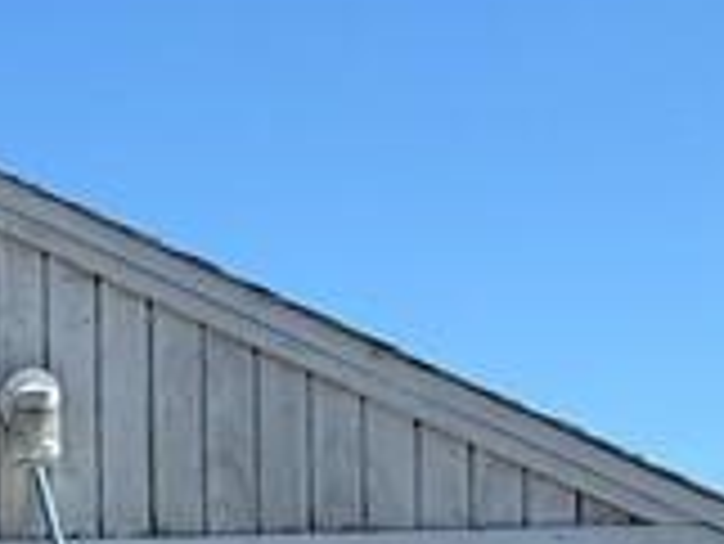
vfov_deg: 14.8
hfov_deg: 17.6
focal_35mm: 89
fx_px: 1863
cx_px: -594
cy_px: 935
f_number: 2.2
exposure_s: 1/1178
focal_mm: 2.22
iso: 40
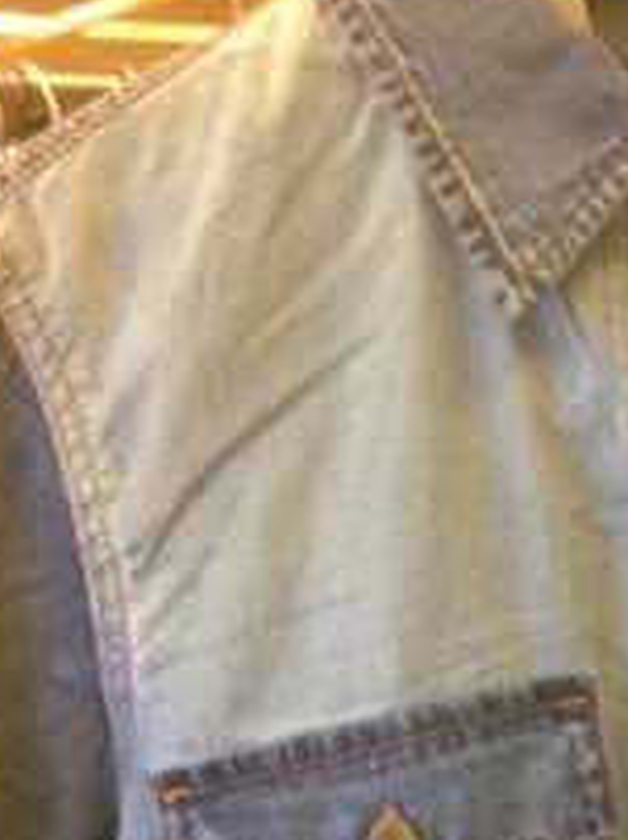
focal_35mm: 131
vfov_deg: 14.4
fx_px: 3176
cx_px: 786
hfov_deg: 11.1
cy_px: 1135
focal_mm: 4.12
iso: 250
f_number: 2.4
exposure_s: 1/20
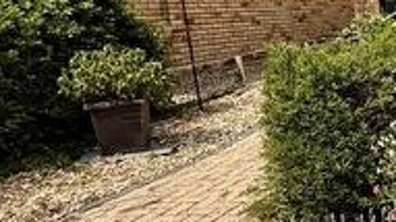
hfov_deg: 27.1
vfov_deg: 21.4
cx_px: 585
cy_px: 88
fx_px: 587
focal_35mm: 56
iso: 50
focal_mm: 2.22
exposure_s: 1/1901
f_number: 2.2
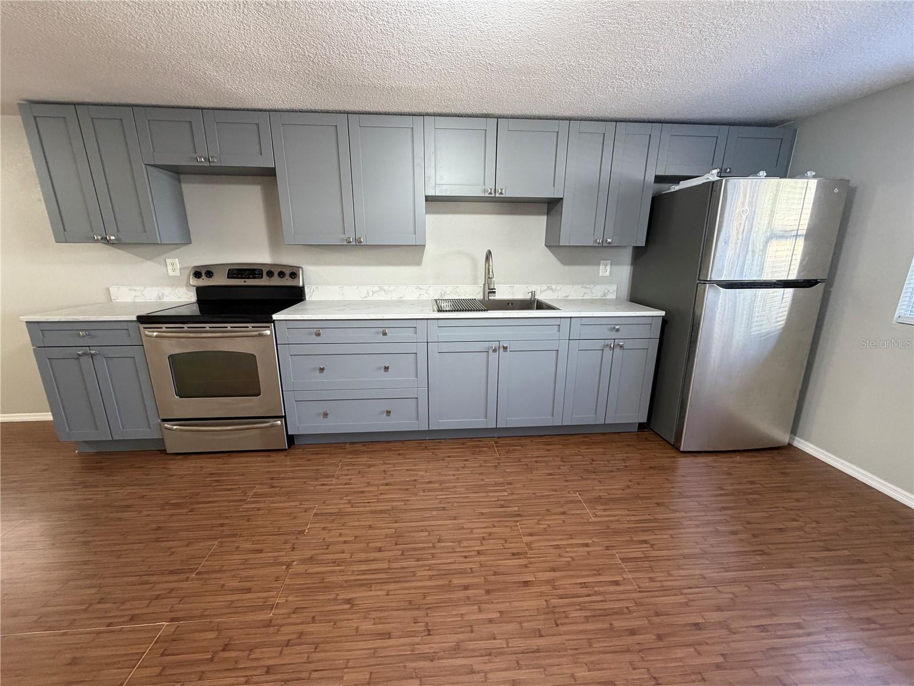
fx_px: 370
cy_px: 343
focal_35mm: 14
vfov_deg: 85.7
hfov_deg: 102.1
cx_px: 457
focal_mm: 2.22
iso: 250
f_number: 2.2
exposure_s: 1/60
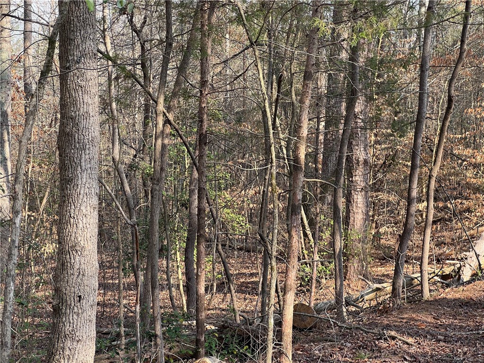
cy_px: 182
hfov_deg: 25.3
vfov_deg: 19.1
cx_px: 242
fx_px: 1077
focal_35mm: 77
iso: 32
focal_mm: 9
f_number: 2.8
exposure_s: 1/125
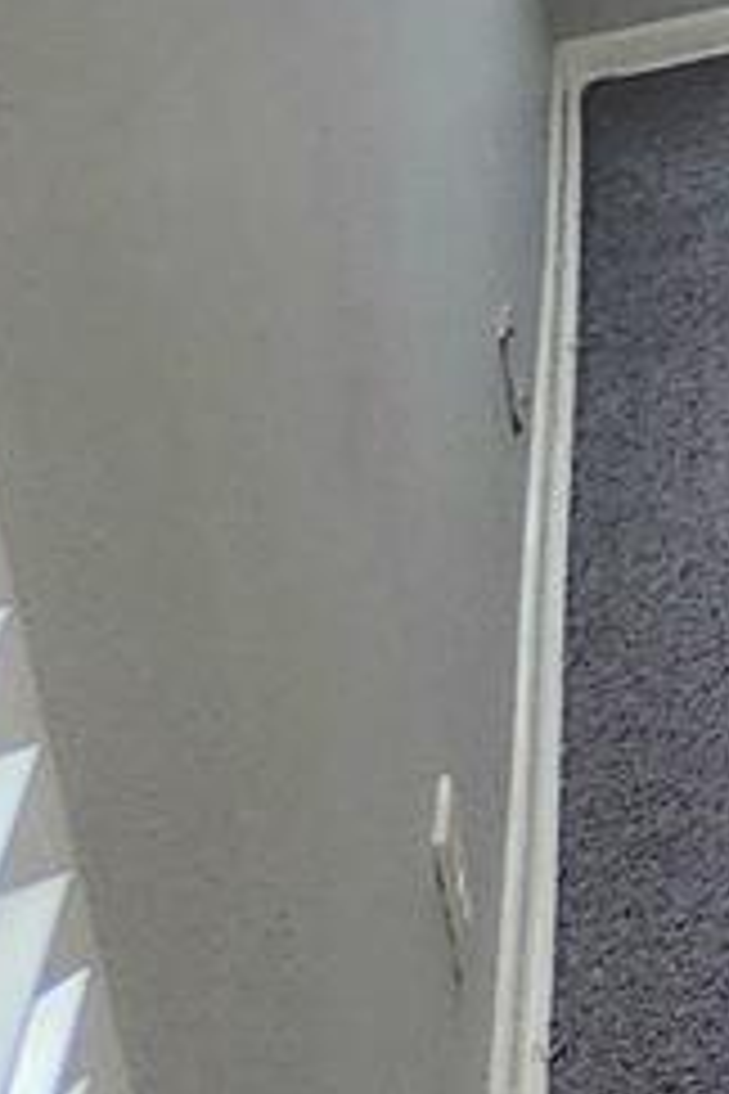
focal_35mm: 57
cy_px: -486
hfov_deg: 11.2
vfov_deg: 26.7
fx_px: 1731
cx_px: 2241
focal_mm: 1.13
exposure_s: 1/60.2
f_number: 2.2
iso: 100
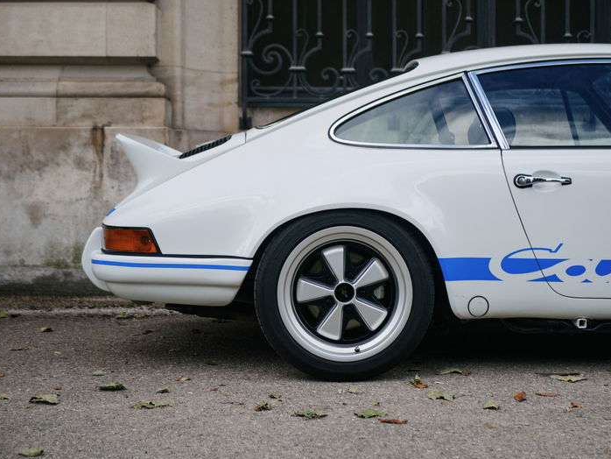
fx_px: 971
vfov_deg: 26.6
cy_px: 209
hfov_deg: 34.9
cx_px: 330
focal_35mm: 55
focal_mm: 25
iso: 400
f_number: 2
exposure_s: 1/3200
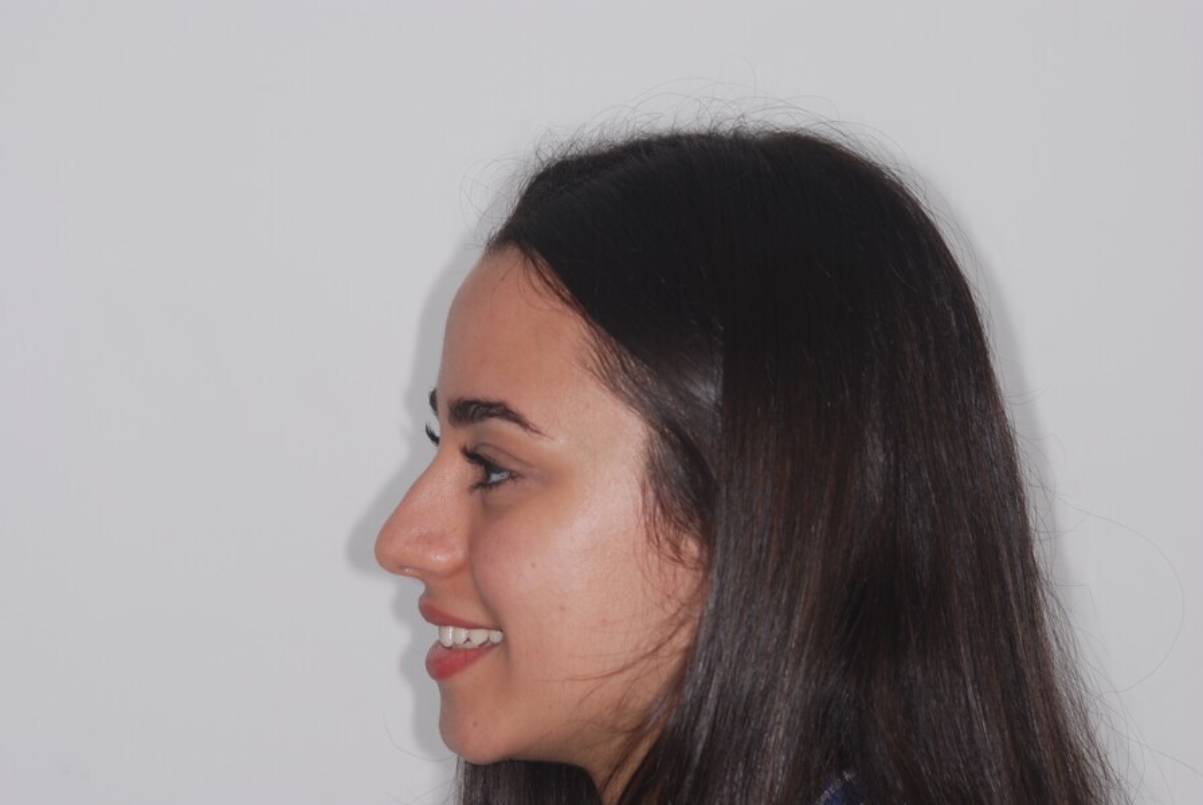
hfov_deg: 13.0
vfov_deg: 8.7
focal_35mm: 158
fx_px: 5270
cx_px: 602
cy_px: 402
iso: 100
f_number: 5.6
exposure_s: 1/125
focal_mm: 105
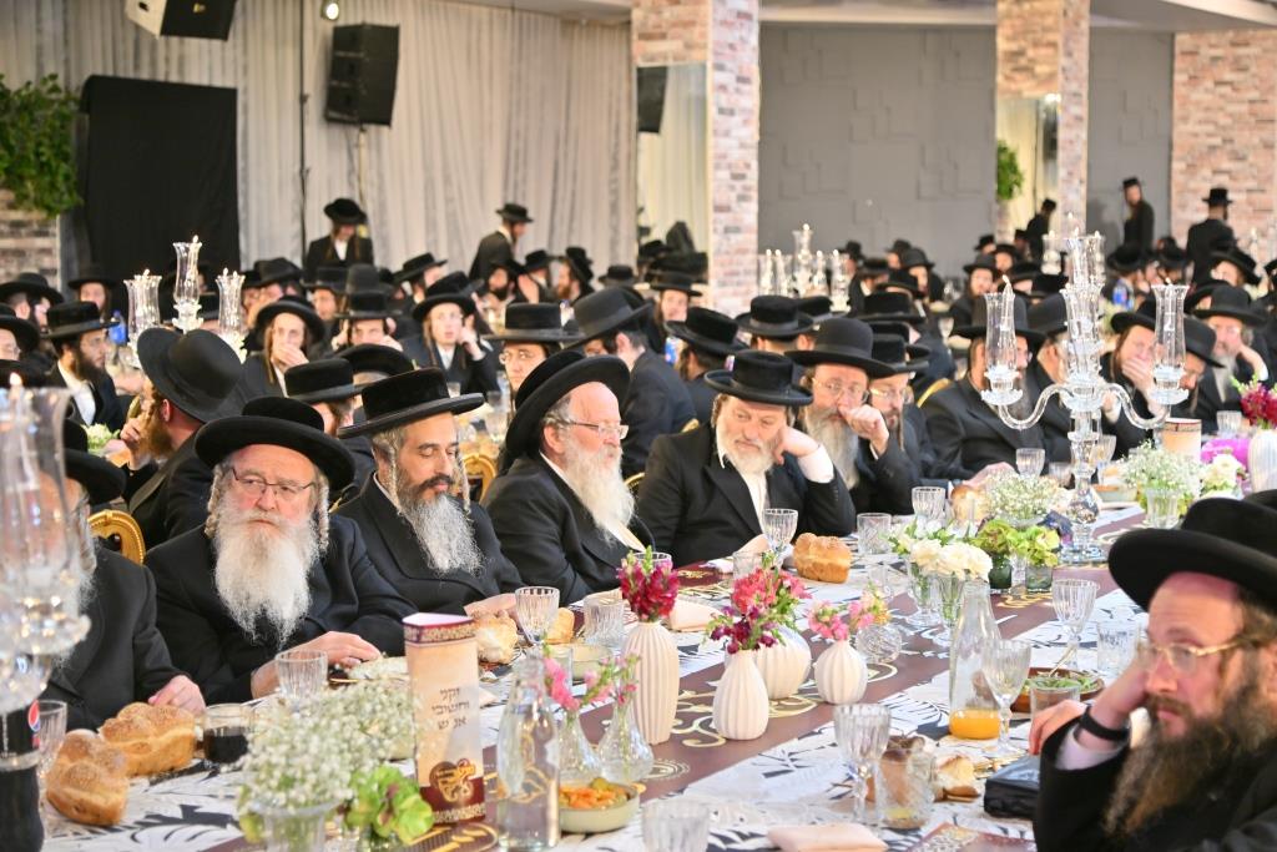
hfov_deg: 34.5
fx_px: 2058
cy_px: 426
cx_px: 638
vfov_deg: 23.4
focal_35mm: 58
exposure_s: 1/100
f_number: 4
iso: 400
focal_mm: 58
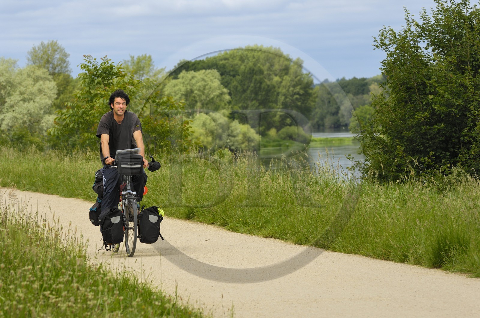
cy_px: 159
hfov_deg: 11.0
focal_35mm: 188
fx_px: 2496
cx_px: 240
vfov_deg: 7.3
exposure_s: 1/250
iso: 100
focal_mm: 125
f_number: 5.3
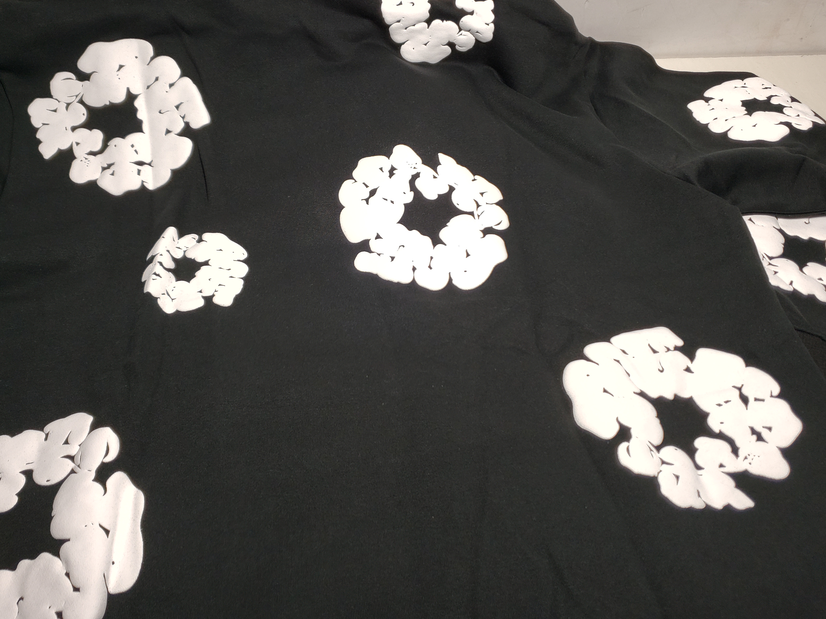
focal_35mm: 33
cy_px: 256
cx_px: 371
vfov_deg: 42.8
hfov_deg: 55.2
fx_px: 787
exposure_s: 1/290
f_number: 1.5
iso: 50
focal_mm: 4.3
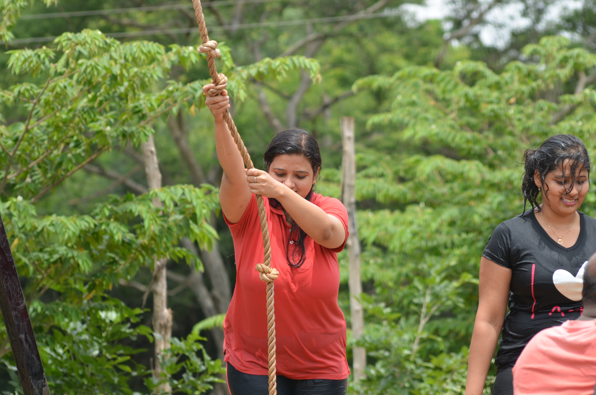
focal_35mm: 183
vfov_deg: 7.5
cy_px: 198
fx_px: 3023
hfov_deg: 11.3
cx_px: 298
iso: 200
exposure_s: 1/500
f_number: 5.6
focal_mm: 122
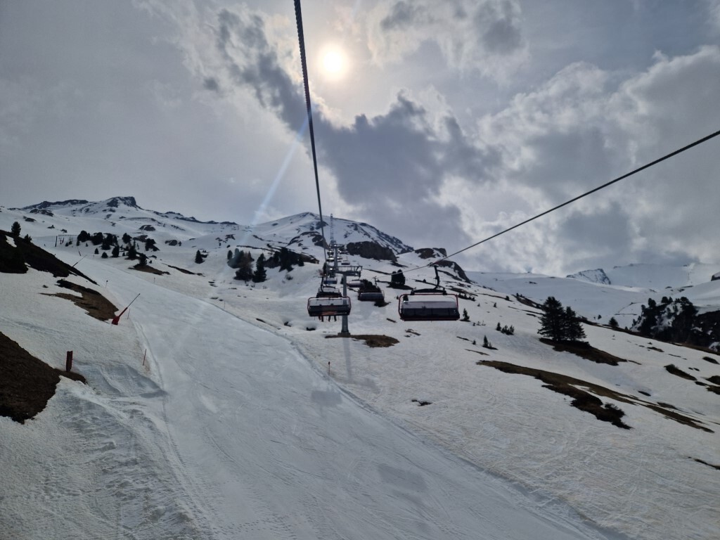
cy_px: 270
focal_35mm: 23
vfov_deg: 58.9
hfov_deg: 73.9
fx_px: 478
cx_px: 360
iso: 50
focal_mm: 5.4
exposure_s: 1/11520
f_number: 1.8
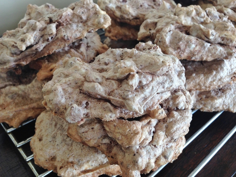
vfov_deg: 42.9
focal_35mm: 33
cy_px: 88
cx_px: 118
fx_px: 225
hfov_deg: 55.4
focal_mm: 4.12
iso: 50
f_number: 2.4
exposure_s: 1/120
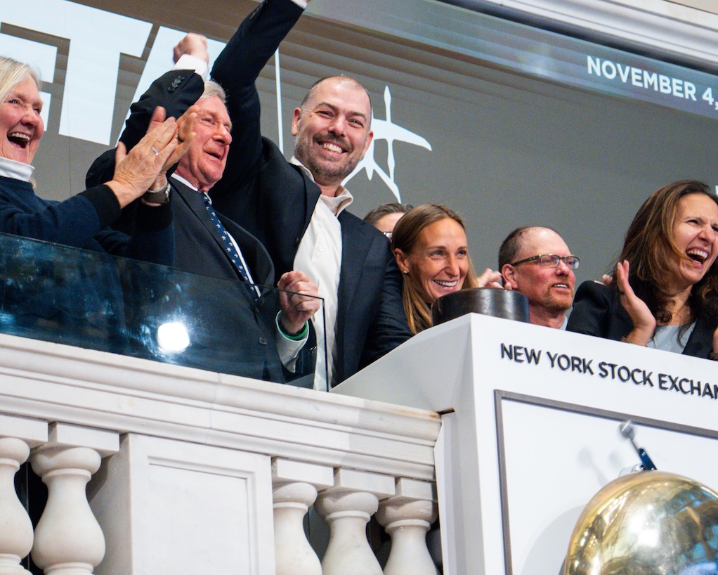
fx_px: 3401
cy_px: 292
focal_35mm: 160
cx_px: 295
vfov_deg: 9.7
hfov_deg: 12.0
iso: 4000
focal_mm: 88
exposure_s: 1/125
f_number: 4
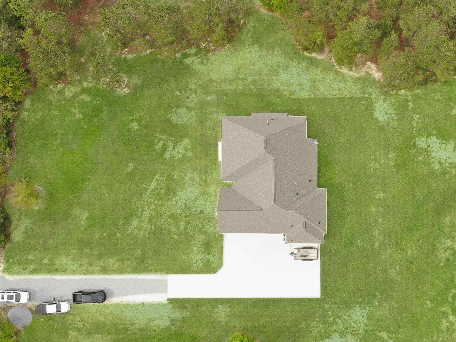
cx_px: 286
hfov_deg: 44.4
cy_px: 198
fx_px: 553
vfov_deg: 34.3
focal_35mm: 42
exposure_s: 1/298
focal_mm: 4.5
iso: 100
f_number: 2.8
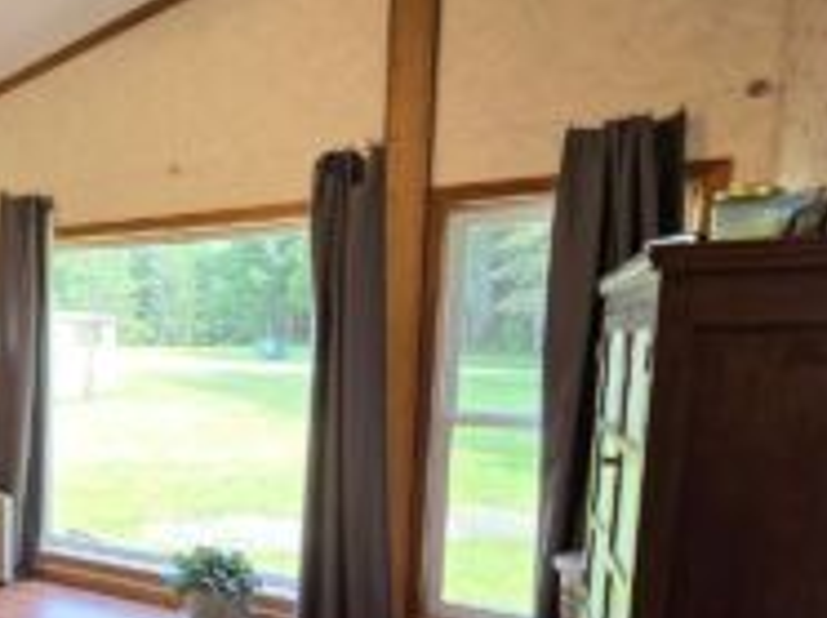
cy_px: 413
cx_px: -18
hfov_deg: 50.1
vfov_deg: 48.8
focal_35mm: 28
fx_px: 668
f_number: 2.2
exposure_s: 1/60
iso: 80
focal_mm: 2.2
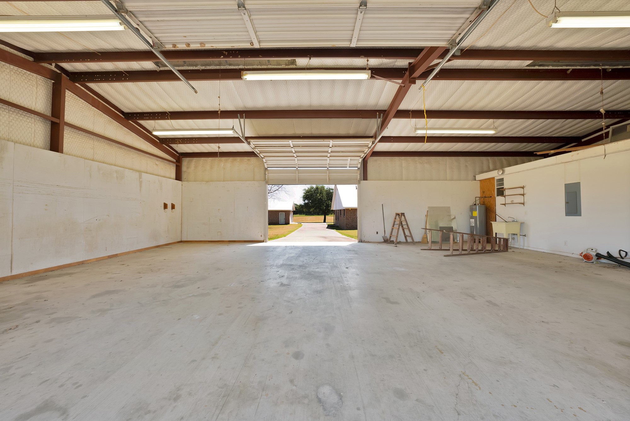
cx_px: 315
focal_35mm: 12
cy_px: 210
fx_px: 210
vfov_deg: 90.1
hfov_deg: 112.6
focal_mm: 12
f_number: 9
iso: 640
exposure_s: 1/30
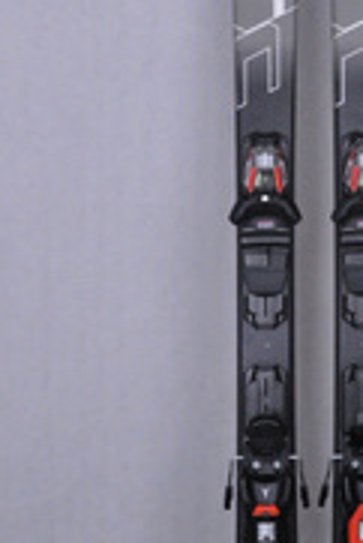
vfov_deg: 24.7
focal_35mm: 82
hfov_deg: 16.5
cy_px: 258
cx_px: 304
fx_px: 1238
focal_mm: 22
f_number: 9.5
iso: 3200
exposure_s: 1/125
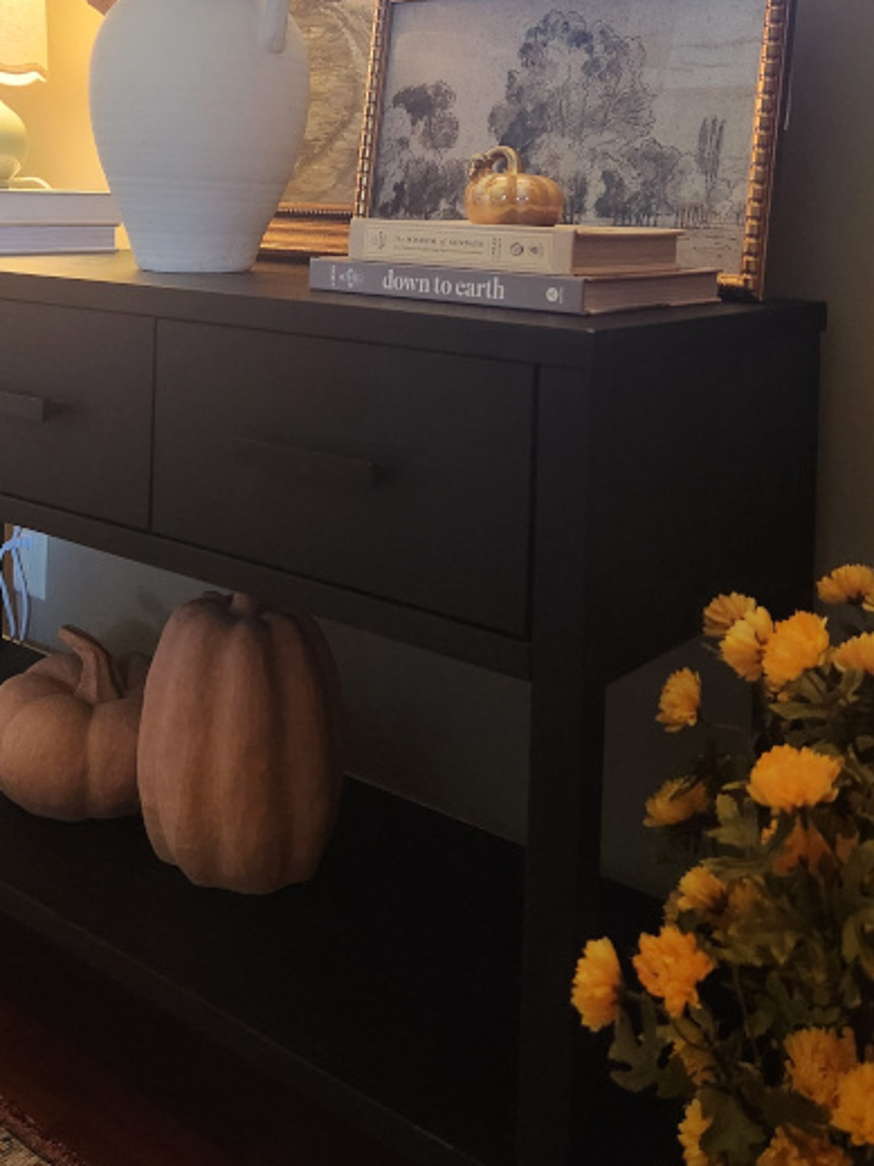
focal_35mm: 39
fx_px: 1313
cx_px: 350
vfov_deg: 45.6
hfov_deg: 36.7
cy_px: 245
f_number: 1.8
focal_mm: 5.4
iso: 640
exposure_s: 1/60
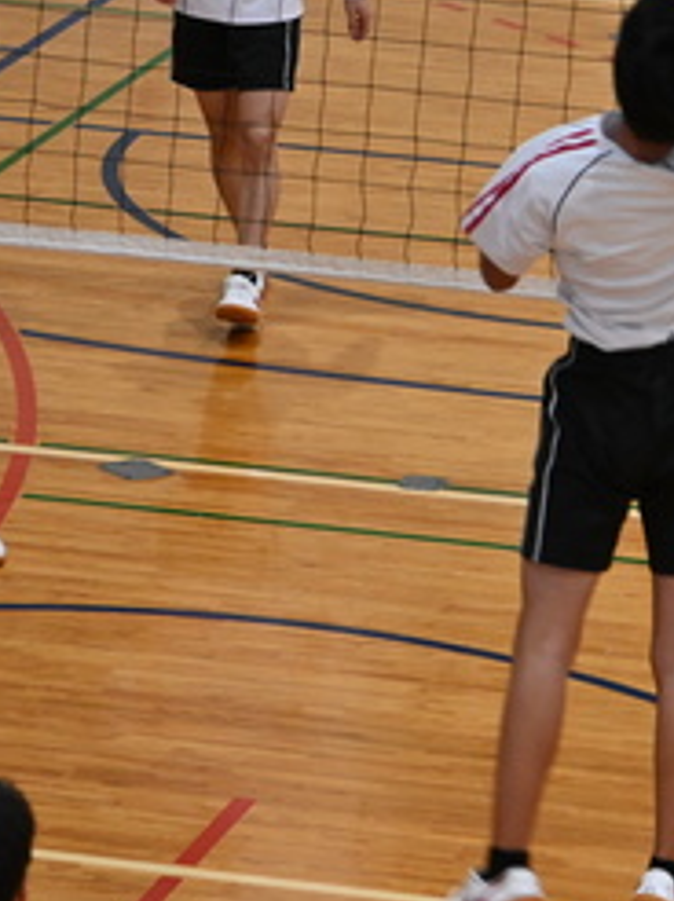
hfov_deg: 5.6
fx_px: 6840
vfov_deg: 7.5
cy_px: 178
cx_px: 637
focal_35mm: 263
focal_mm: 70
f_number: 4.5
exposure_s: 1/125
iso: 2000
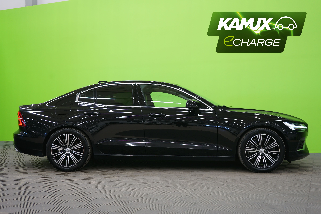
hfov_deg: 48.5
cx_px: 160
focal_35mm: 40
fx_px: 357
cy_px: 107
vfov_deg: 33.4
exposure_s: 1/10
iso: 400
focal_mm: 40
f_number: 4
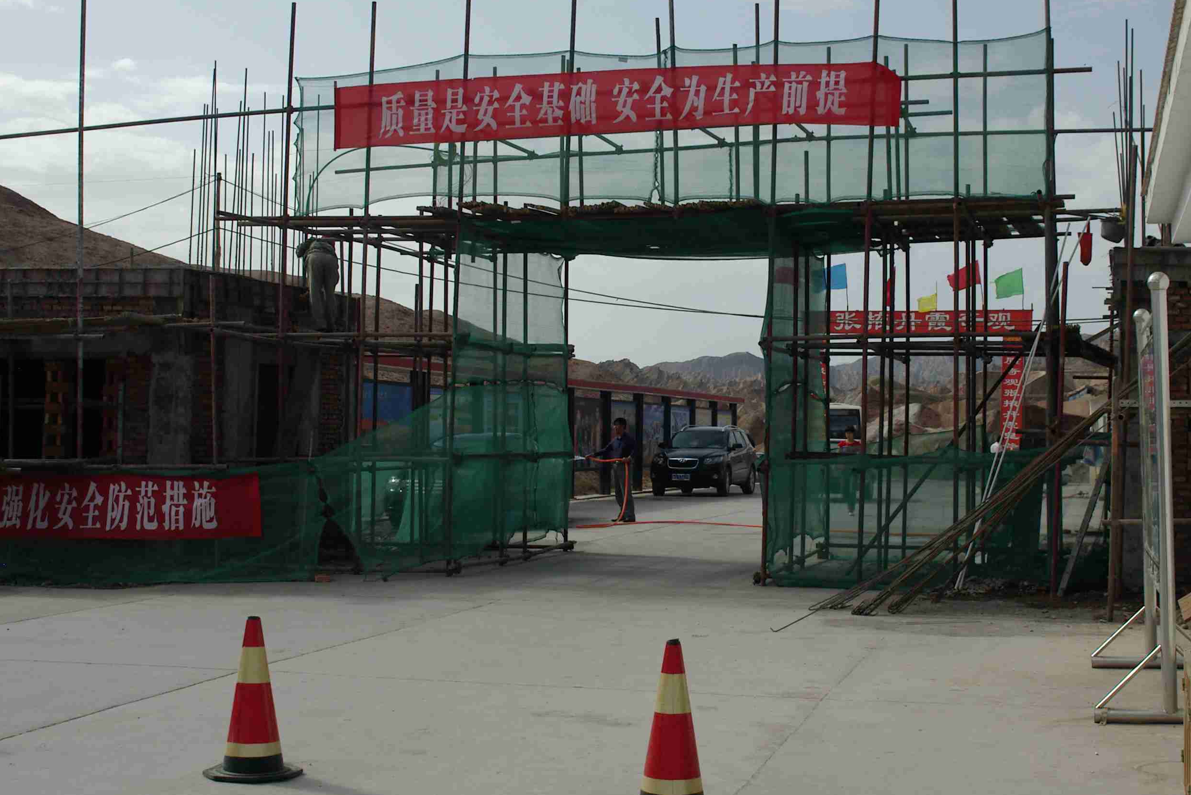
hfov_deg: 38.8
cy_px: 385
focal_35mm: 51
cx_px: 645
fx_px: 1688
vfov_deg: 26.5
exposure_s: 1/1500
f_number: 9.5
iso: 400
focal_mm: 28
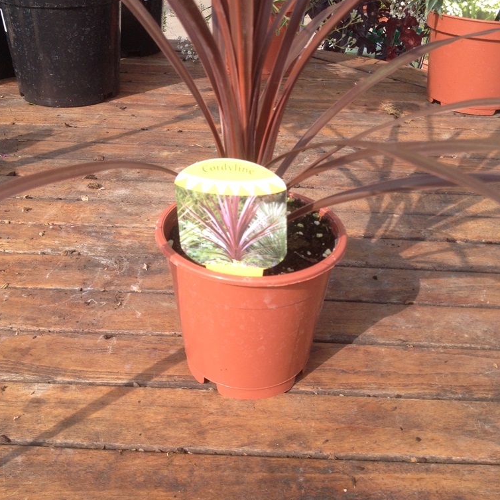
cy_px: 174
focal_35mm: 42
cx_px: 246
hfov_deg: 40.0
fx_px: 686
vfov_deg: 39.6
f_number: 2.4
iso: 50
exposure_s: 1/708
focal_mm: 4.28
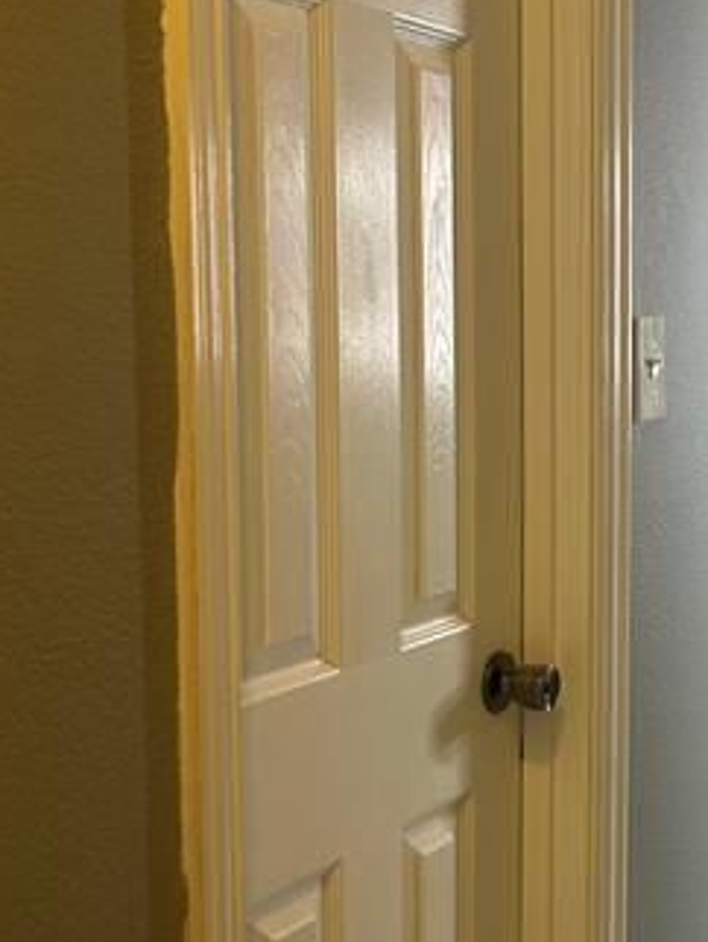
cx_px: 761
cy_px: 500
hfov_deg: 22.5
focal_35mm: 62
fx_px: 1689
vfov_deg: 31.2
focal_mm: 5.7
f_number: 1.5
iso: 80
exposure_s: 1/60
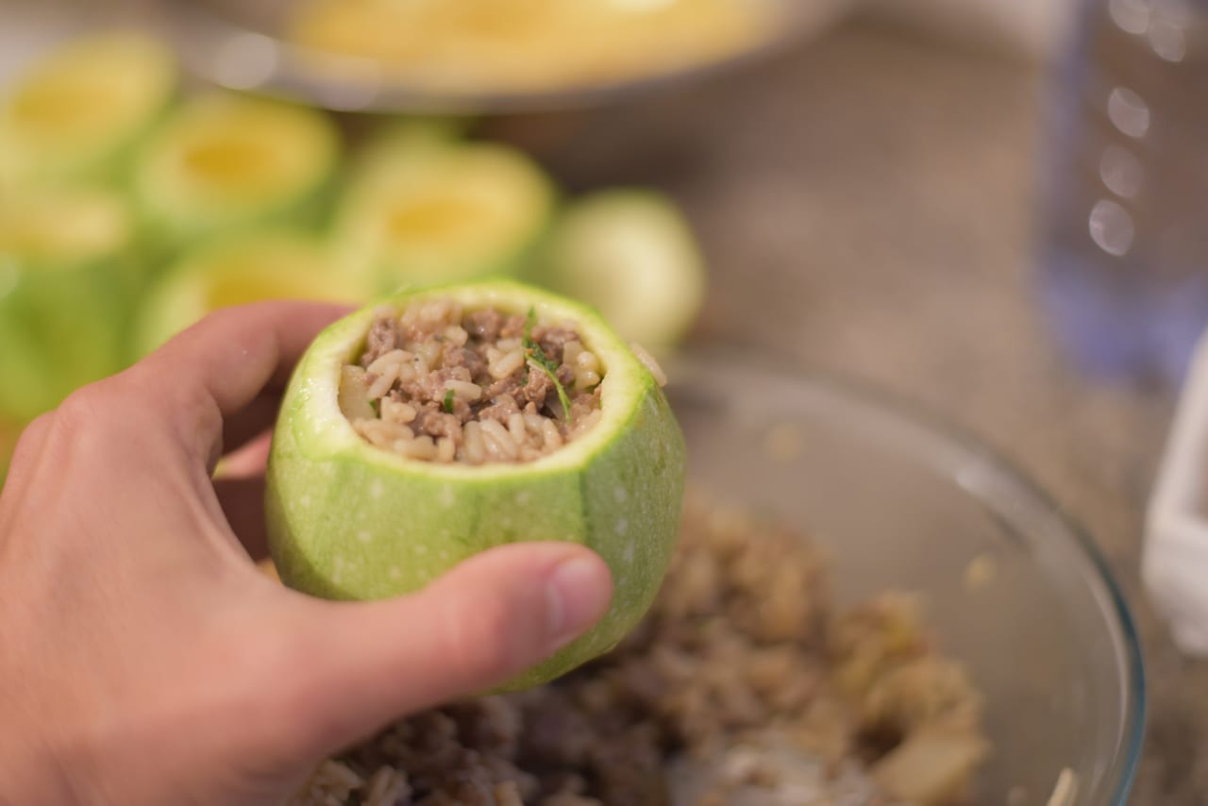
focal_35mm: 50
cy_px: 403
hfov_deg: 39.6
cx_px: 604
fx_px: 1678
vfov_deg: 27.0
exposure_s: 1/60
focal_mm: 50
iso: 1250
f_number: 1.8
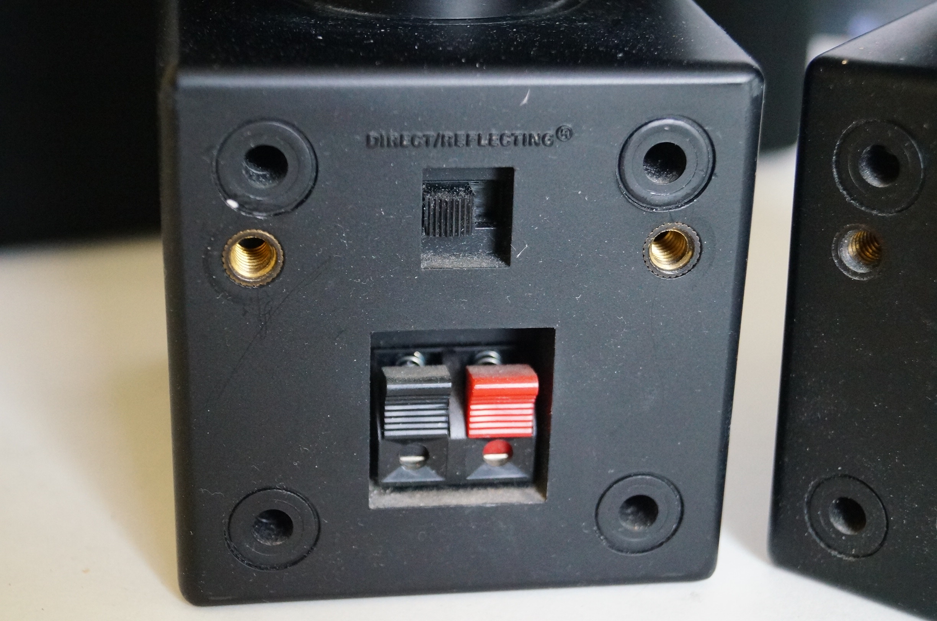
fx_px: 1559
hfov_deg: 33.4
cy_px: 310
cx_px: 468
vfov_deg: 22.5
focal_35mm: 60
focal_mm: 40
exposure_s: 1/60
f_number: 5.6
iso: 3200
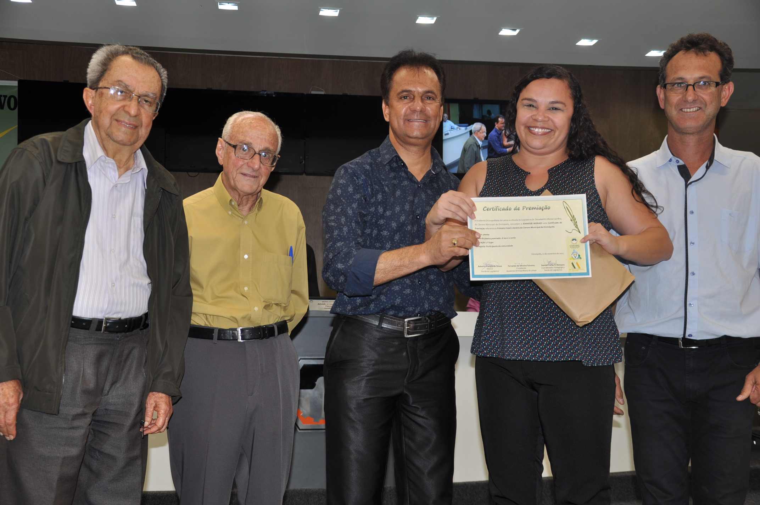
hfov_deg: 43.7
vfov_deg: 29.8
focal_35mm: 45
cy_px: 252
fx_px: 949
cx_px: 380
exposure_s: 1/60
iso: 200
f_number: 4.2
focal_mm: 30
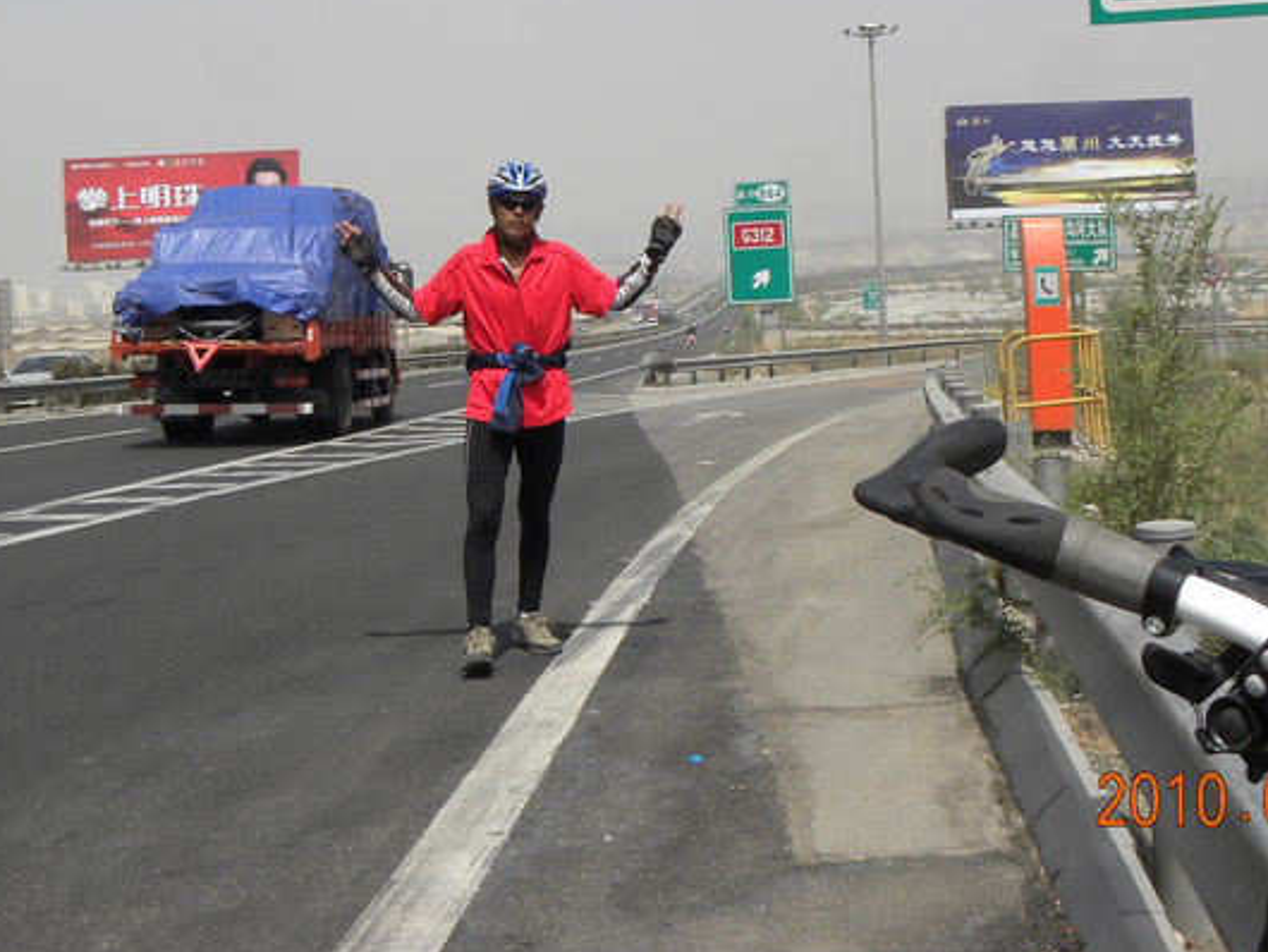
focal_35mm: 56
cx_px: 682
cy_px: 161
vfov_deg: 25.6
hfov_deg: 34.3
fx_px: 2052
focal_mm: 5.9
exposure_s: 1/342
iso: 64
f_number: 5.6
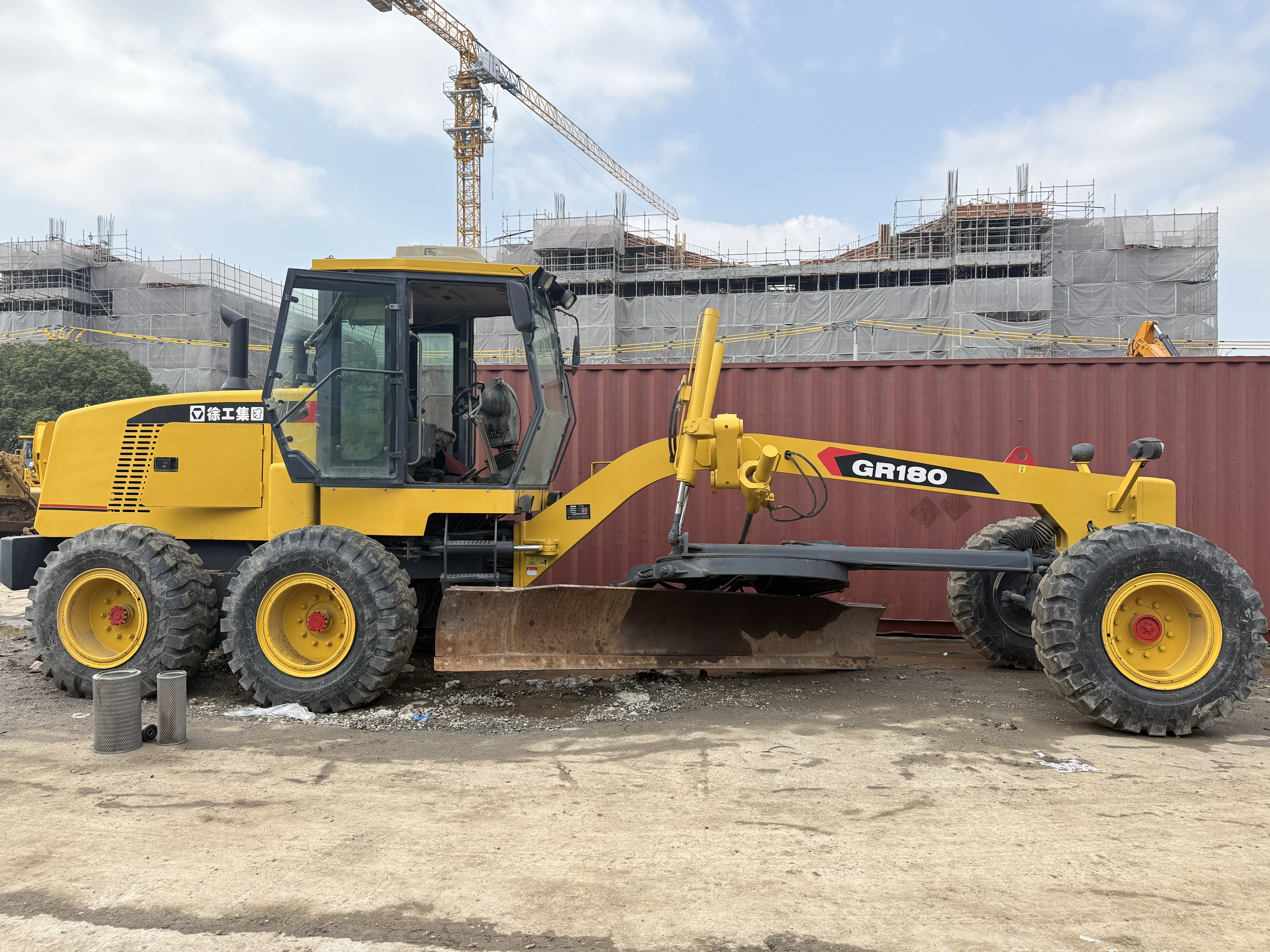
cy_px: 476
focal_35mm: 24
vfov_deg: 56.8
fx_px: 881
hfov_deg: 71.6
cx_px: 635
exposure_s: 1/1855
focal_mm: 6.76
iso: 80
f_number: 1.78
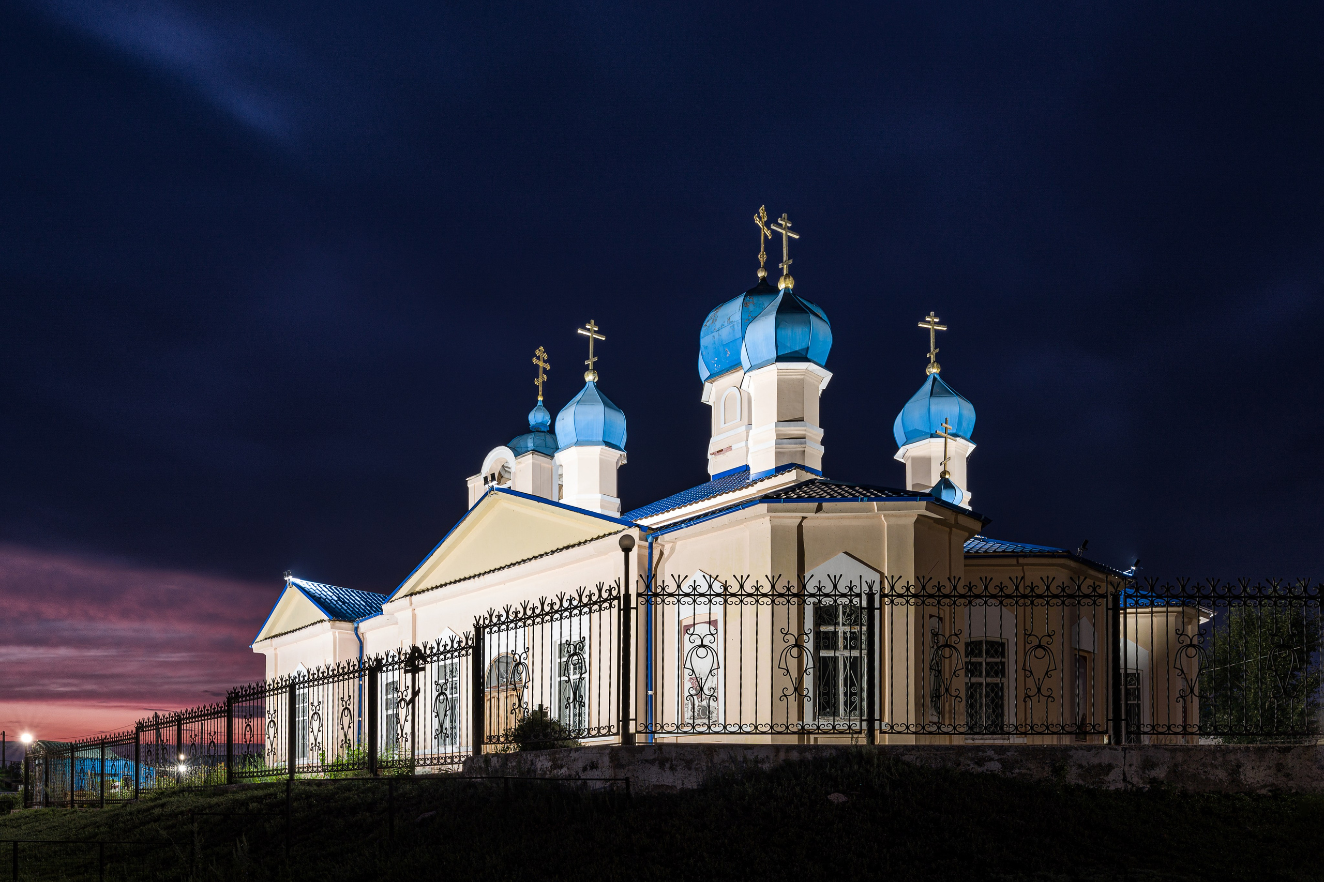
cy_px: 441
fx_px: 882
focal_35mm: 24
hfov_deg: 73.8
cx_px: 662
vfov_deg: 53.1
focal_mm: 24
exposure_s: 15
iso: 100
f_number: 11
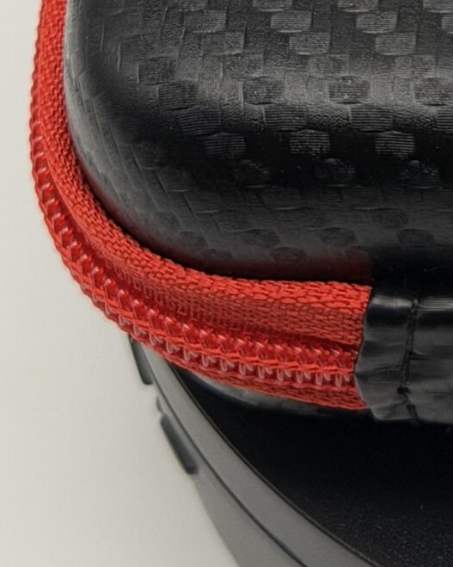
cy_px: -347
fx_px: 3051
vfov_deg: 10.2
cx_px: 799
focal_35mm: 182
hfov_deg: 8.2
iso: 64
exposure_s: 1/75
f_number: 1.78
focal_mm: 6.76
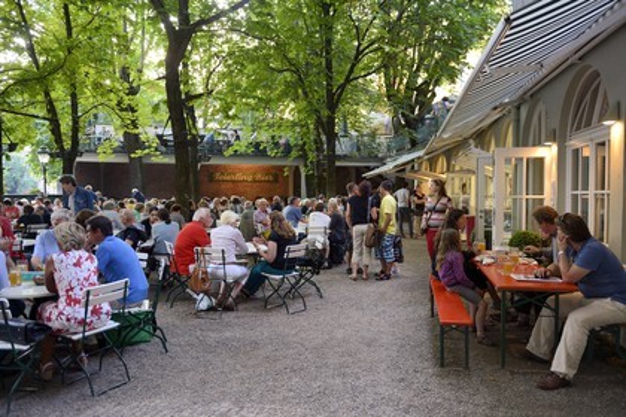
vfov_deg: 46.4
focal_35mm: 28
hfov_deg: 65.5
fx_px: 487
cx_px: 313
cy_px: 208
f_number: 3.2
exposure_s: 1/100
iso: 800
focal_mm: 28
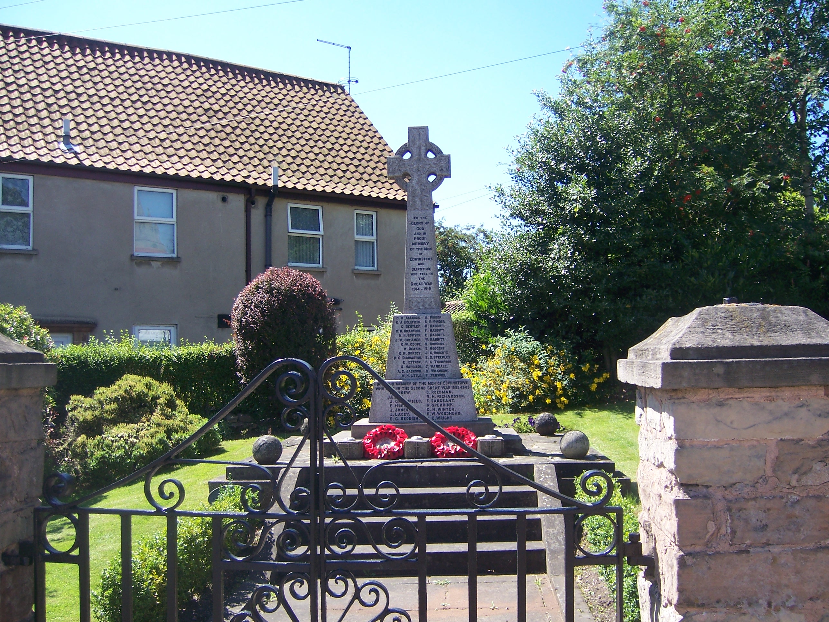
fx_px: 862
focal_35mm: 36
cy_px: 311
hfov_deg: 51.4
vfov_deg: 39.7
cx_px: 414
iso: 80
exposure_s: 1/400
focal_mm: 6.2
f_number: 2.8
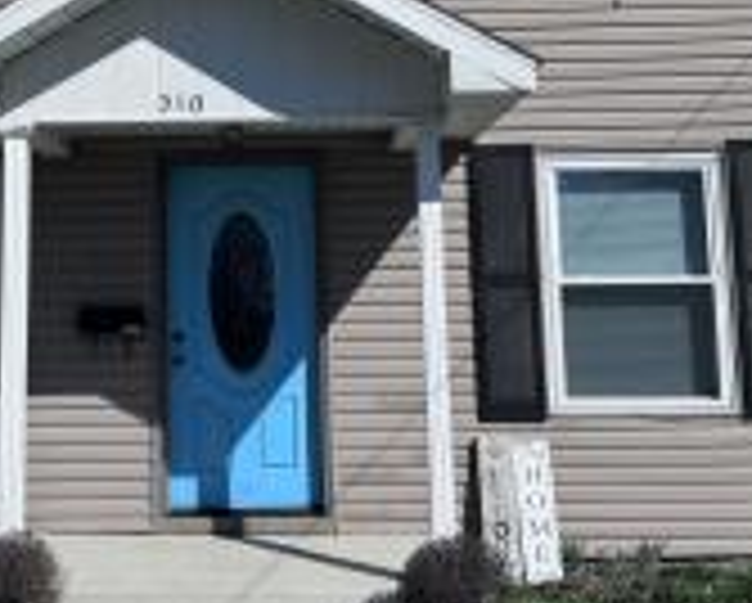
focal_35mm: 56
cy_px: 158
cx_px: 207
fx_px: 1248
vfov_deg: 26.9
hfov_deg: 33.0
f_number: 1.78
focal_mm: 6.76
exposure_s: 1/7092
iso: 80
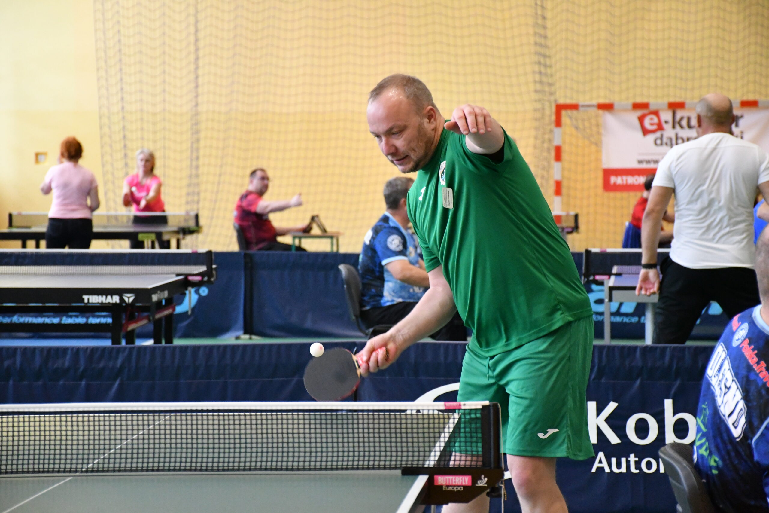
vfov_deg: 10.2
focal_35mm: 135
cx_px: 384
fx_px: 2884
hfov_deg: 15.2
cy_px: 256
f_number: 5.3
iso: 8000
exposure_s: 1/500
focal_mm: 90
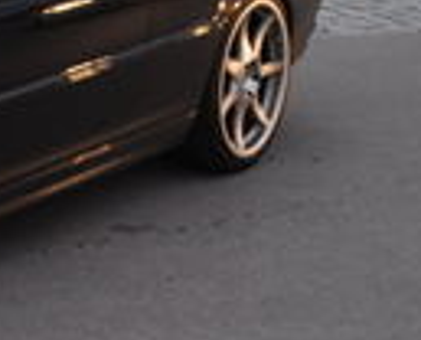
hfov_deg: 12.5
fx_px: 1737
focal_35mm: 139
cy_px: 80
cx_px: -366
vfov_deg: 11.1
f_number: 5.6
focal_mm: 20
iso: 400
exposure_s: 1/125
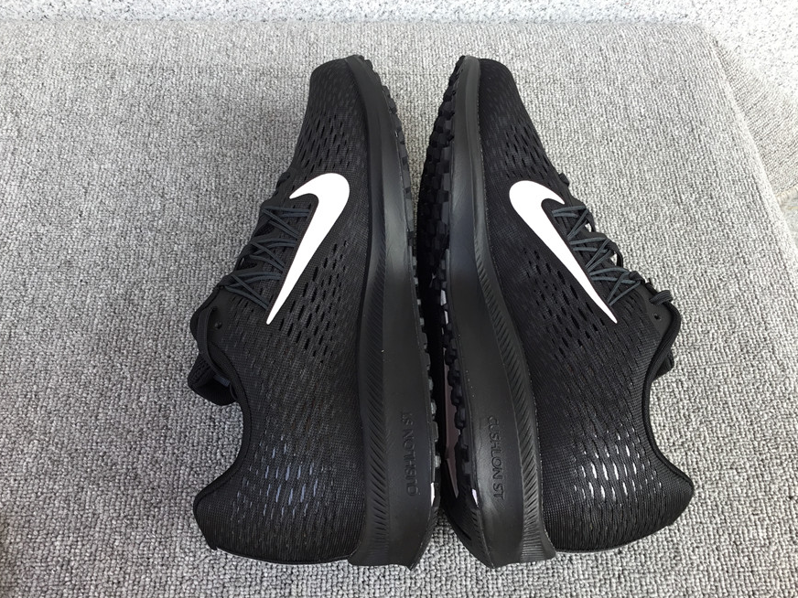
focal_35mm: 32
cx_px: 398
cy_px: 291
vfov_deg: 44.2
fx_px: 738
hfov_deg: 56.8
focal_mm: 3.3
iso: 25
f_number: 2.4
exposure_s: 1/129
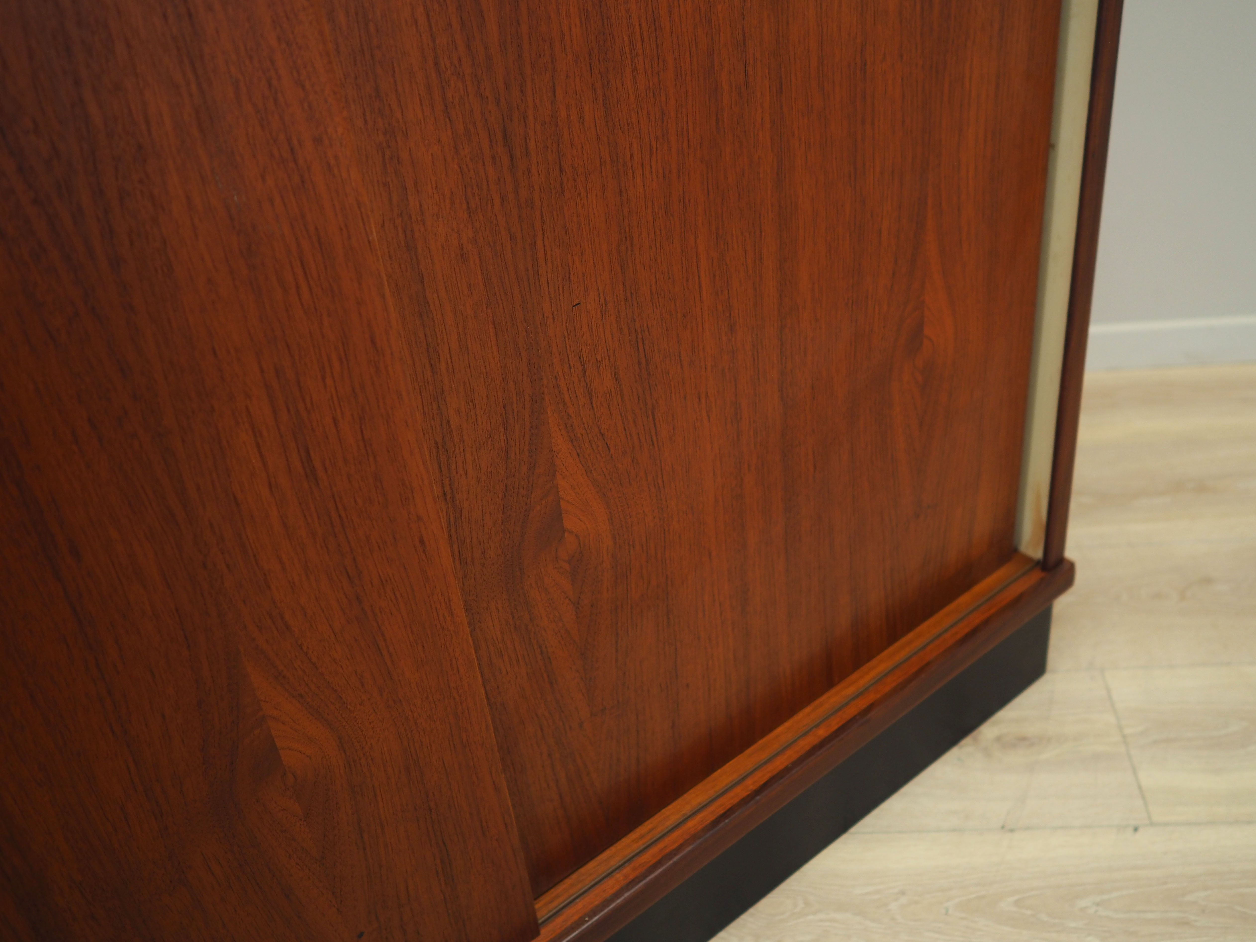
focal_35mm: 34
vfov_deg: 41.8
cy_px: 471
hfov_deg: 54.0
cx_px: 628
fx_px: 1234
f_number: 2.2
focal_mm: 17
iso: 250
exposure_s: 1/30
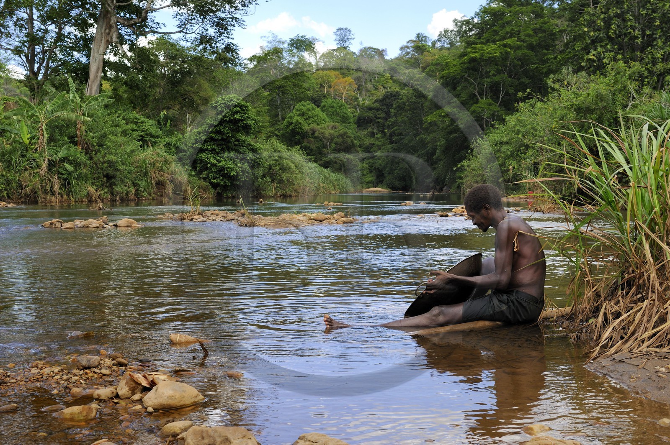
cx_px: 335
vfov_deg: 28.0
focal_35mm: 48
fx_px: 893
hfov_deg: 41.1
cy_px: 222
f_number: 9
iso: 400
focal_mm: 48
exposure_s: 1/160
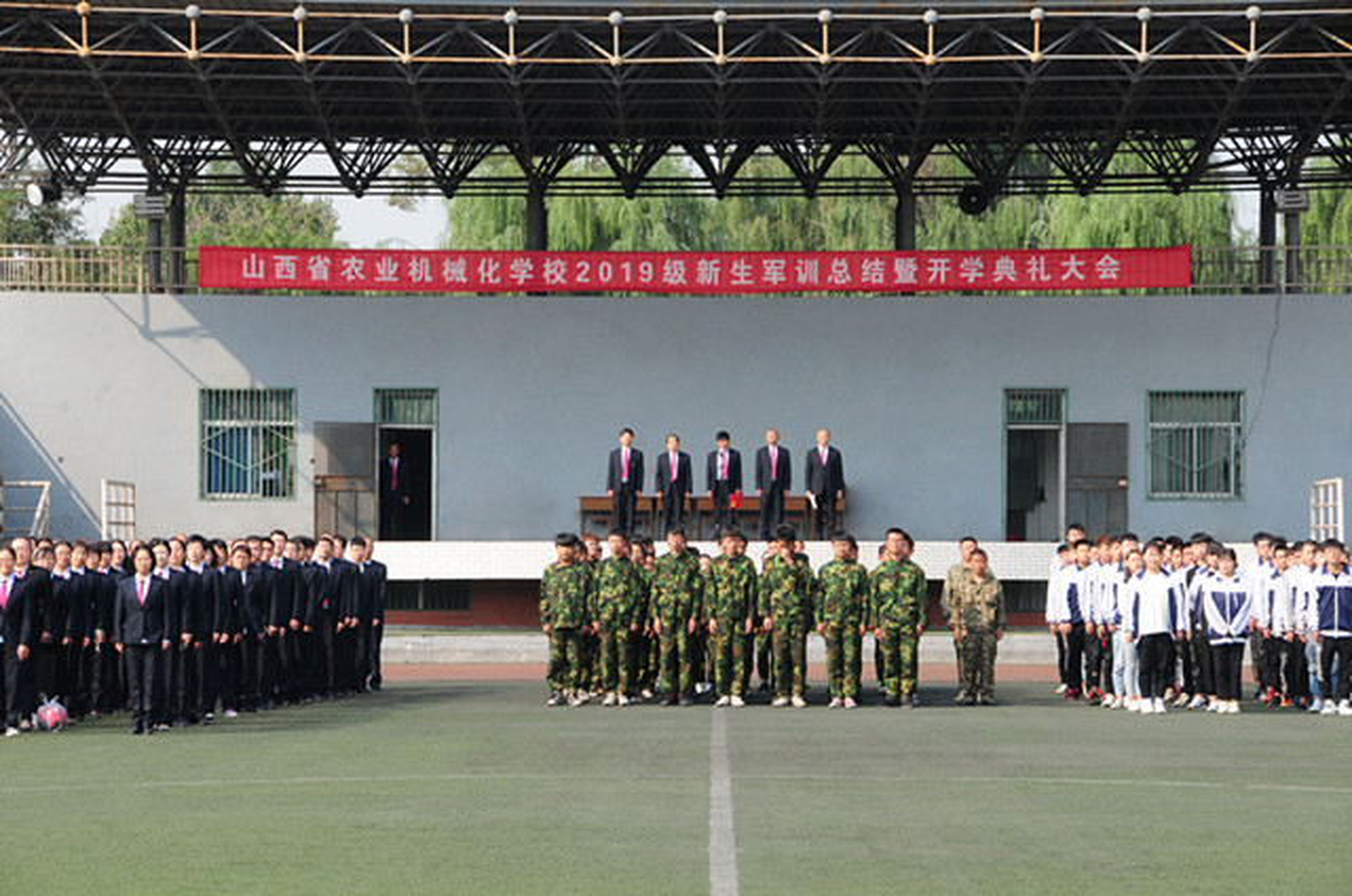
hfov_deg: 16.7
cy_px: 448
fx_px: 4610
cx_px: 676
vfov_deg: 11.1
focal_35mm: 123
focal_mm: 82
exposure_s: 1/500
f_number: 8
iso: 400
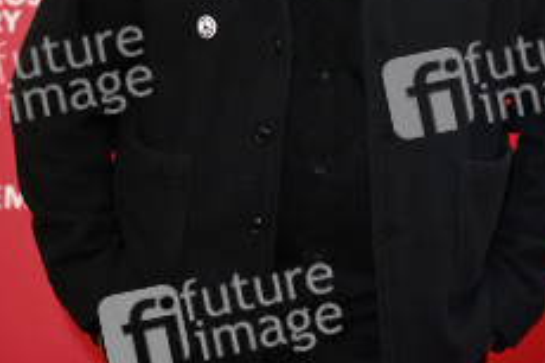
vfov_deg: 6.4
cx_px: 289
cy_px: -36
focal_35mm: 212
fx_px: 3207
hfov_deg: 9.7
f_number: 5.6
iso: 500
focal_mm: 122
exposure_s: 1/250
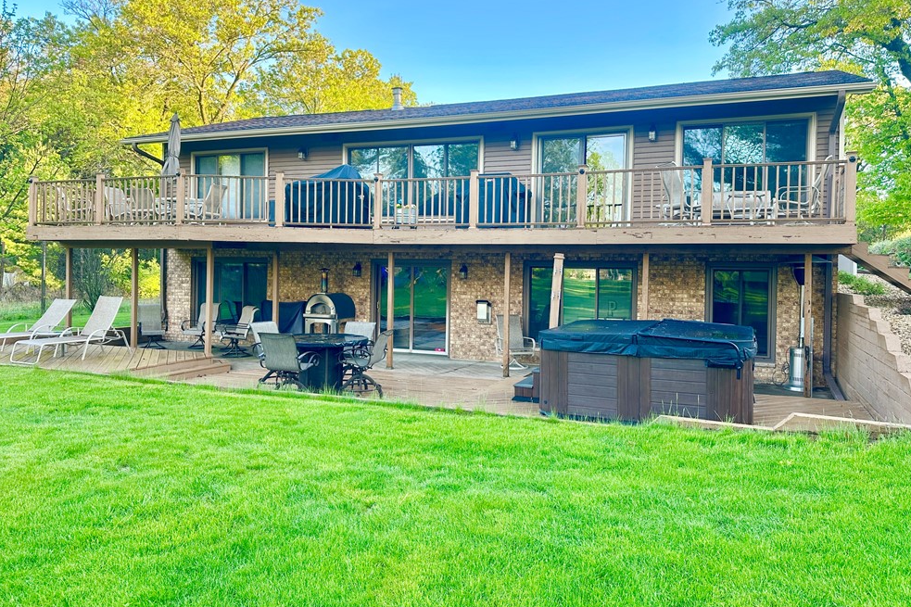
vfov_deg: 49.5
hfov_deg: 69.4
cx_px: 471
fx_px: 658
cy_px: 278
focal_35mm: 26
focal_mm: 6.86
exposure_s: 1/169
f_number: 1.78
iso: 80
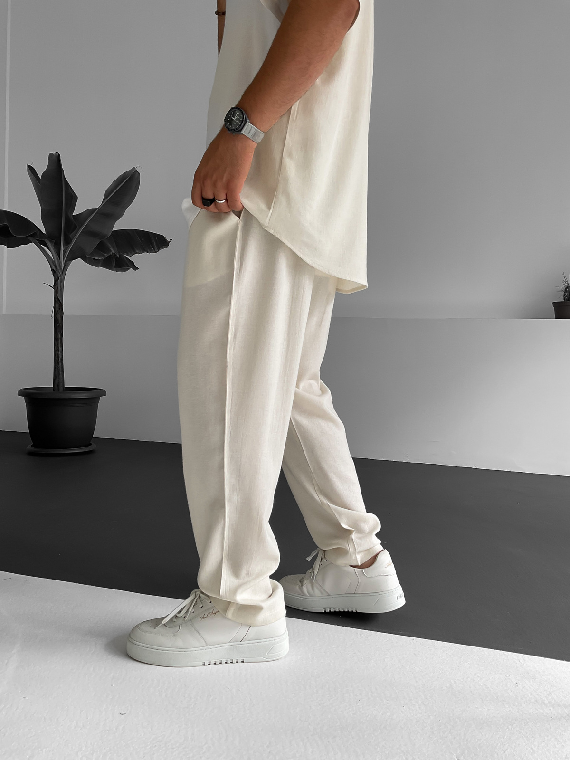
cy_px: 380
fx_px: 637
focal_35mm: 29
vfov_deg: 61.7
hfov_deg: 48.2
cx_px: 285
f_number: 1.8
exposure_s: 1/120
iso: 20
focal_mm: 3
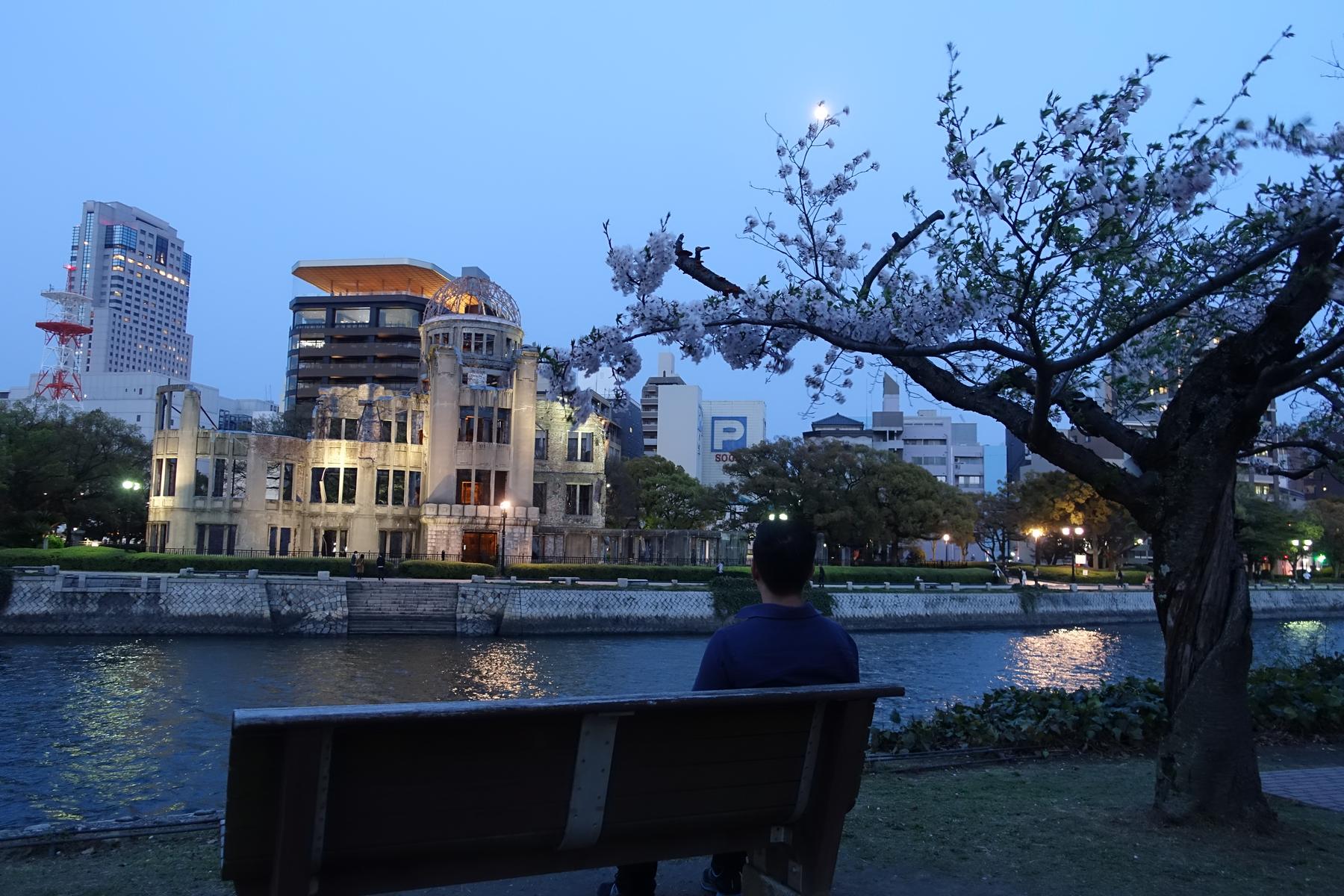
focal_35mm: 27
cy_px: 448
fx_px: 1008
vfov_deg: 47.9
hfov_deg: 67.4
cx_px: 672
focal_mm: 9.84
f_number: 2.2
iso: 800
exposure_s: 1/15
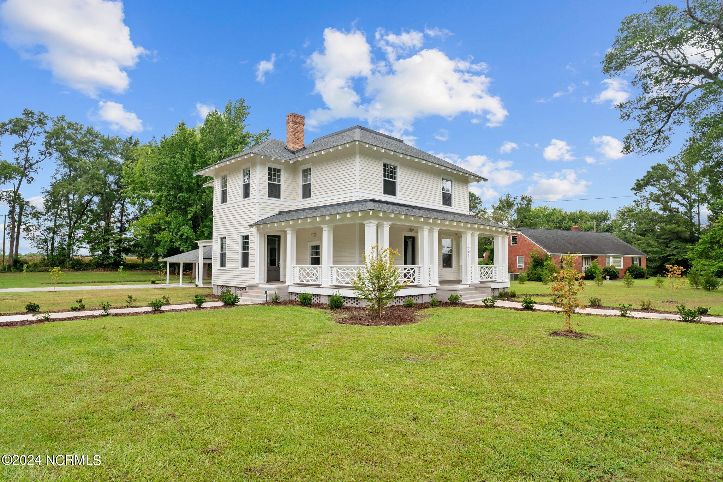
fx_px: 422
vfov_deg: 59.5
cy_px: 241
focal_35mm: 21
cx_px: 362
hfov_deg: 81.2
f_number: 9
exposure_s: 1/160
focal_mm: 21
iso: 400
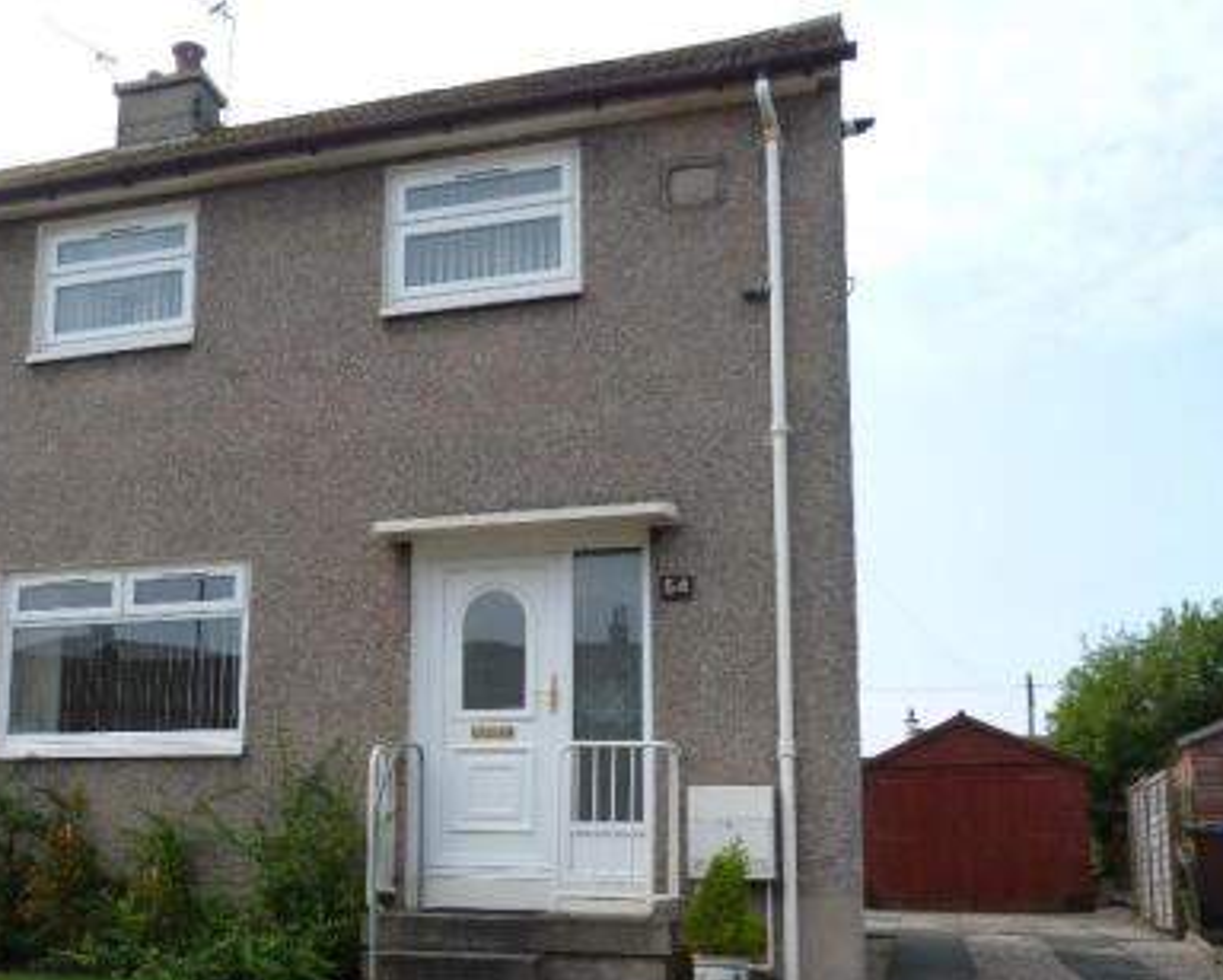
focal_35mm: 37
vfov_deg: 39.5
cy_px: 692
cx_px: 326
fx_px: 1341
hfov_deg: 47.5
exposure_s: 1/250
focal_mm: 4.5
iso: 80
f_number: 4.5
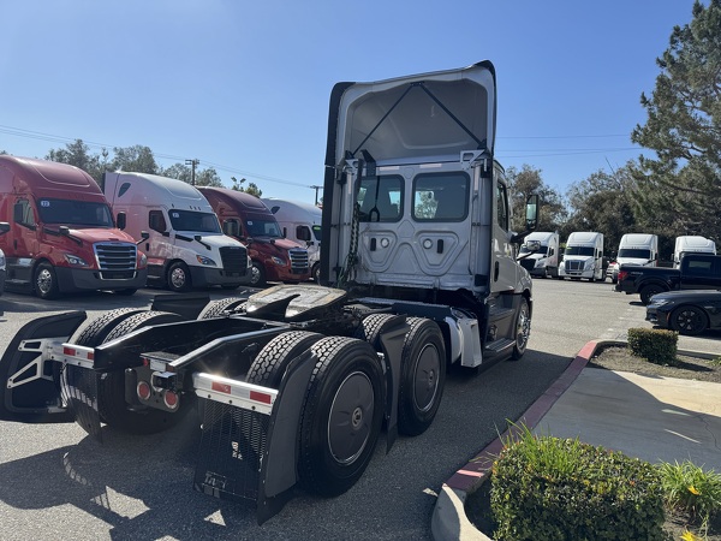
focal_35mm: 24
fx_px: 500
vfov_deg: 56.8
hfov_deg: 71.6
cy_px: 270
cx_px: 360
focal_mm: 6.76
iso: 80
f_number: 1.78
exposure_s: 1/4310
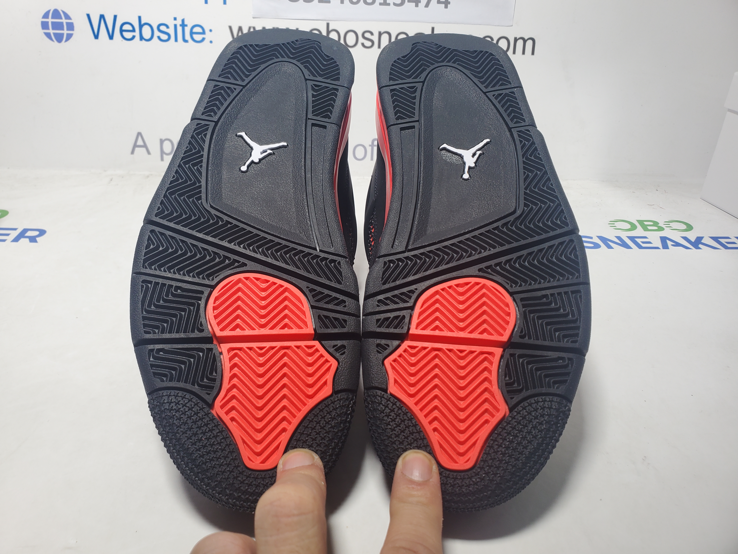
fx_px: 554
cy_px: 277
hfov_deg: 67.3
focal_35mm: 26
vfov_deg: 53.1
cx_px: 369
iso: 50
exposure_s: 1/147
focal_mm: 4.3
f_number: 2.4
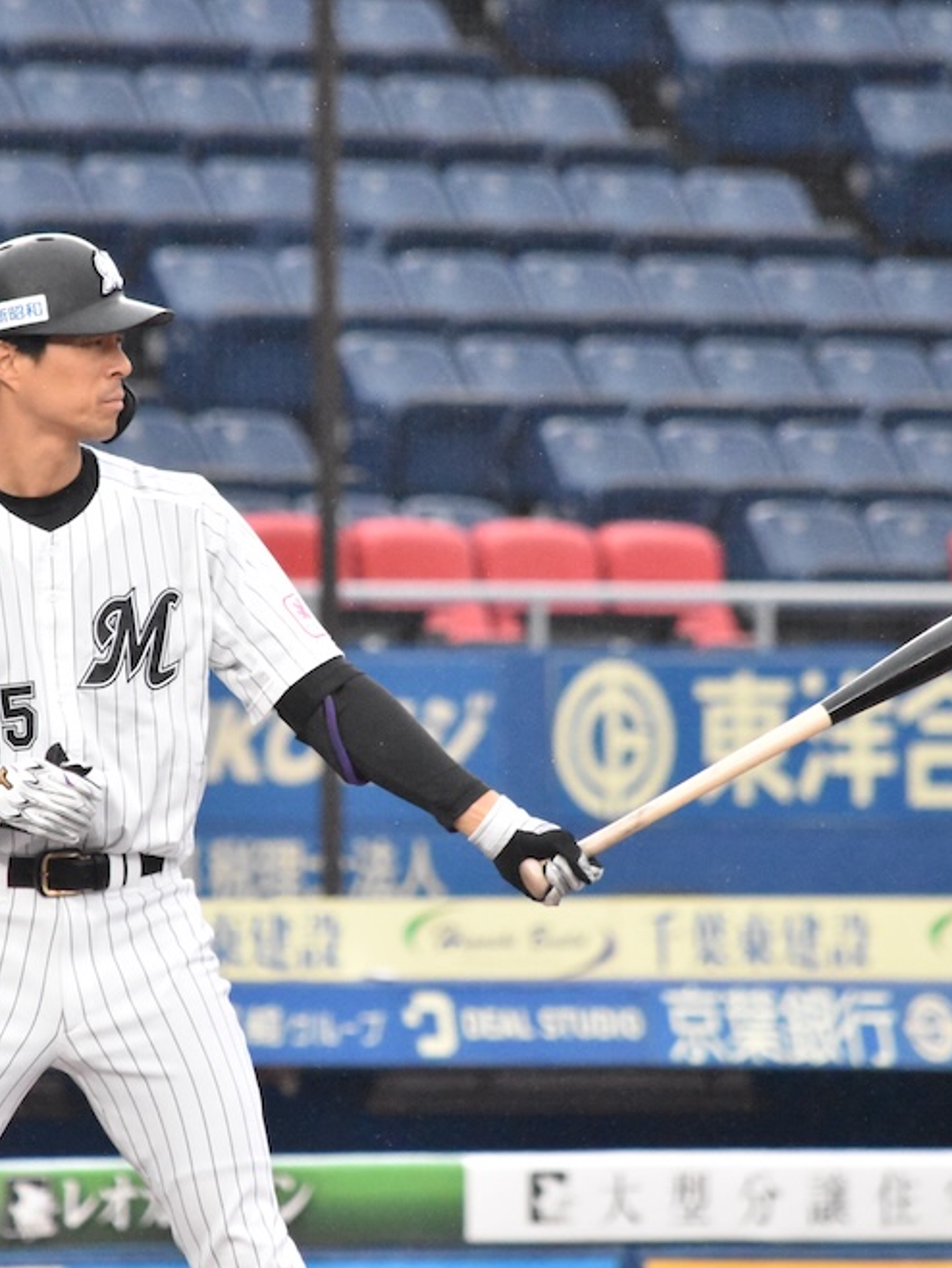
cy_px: 618
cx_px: 312
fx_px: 24662
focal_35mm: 673
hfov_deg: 2.2
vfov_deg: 2.9
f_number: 7.1
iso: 10000
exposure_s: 1/3200
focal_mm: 300
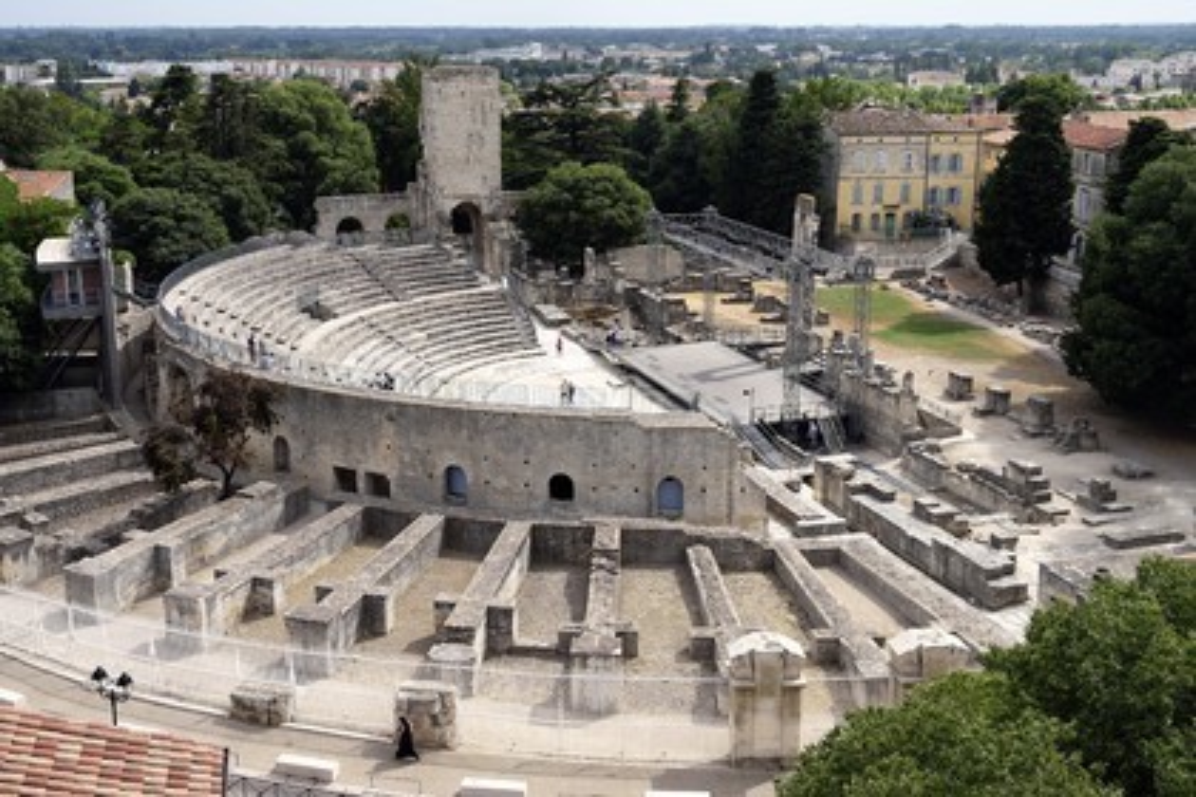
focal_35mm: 36
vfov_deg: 36.9
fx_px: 1196
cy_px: 398
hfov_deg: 53.1
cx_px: 598
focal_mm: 36
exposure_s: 1/250
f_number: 11
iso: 200
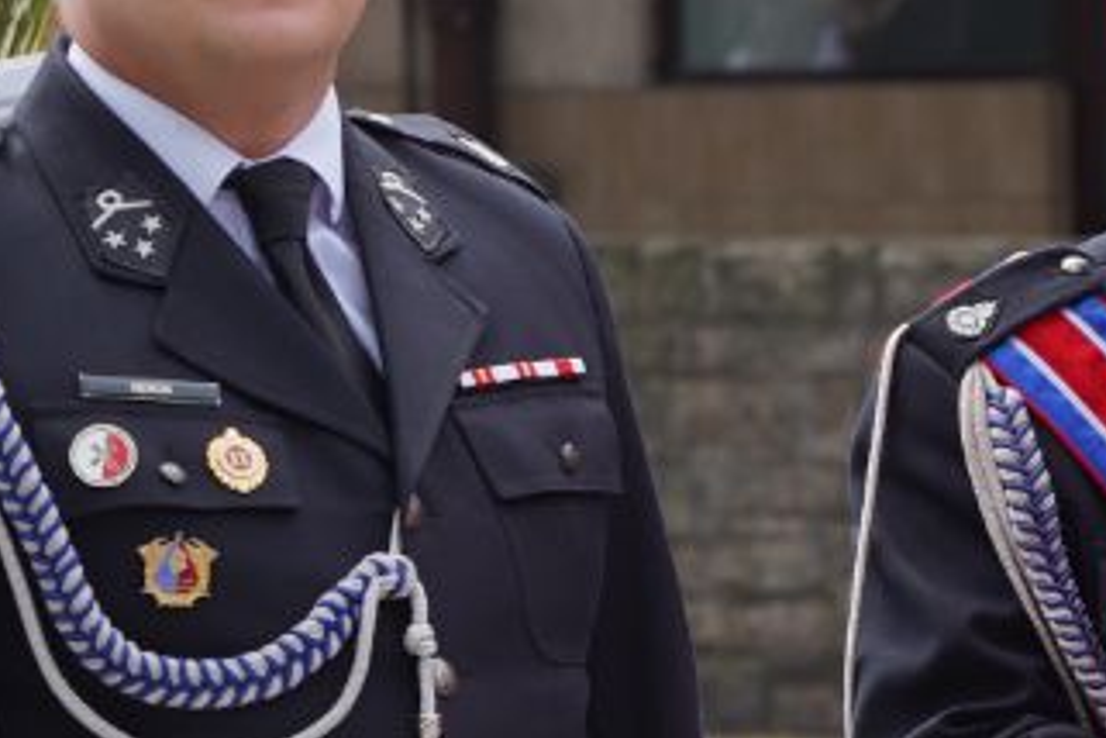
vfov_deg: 3.2
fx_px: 13056
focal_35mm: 425
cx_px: 1392
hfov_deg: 4.8
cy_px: 881
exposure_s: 1/125
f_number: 7.1
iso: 100
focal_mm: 105
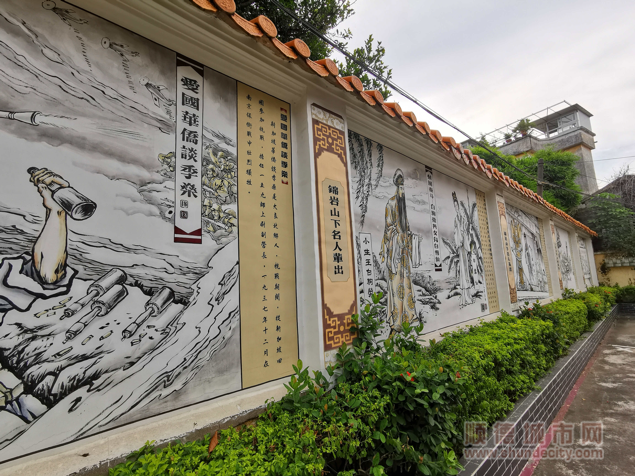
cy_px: 238
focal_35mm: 17
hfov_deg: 91.0
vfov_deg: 74.7
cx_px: 318
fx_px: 312
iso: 50
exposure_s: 1/642
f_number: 2.2
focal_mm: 2.26
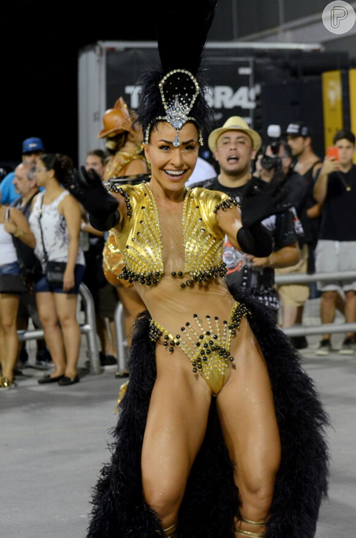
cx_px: 178
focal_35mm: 105
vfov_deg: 19.5
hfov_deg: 13.0
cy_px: 269
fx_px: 1564
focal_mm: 70
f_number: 5.6
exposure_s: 1/200
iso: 2000
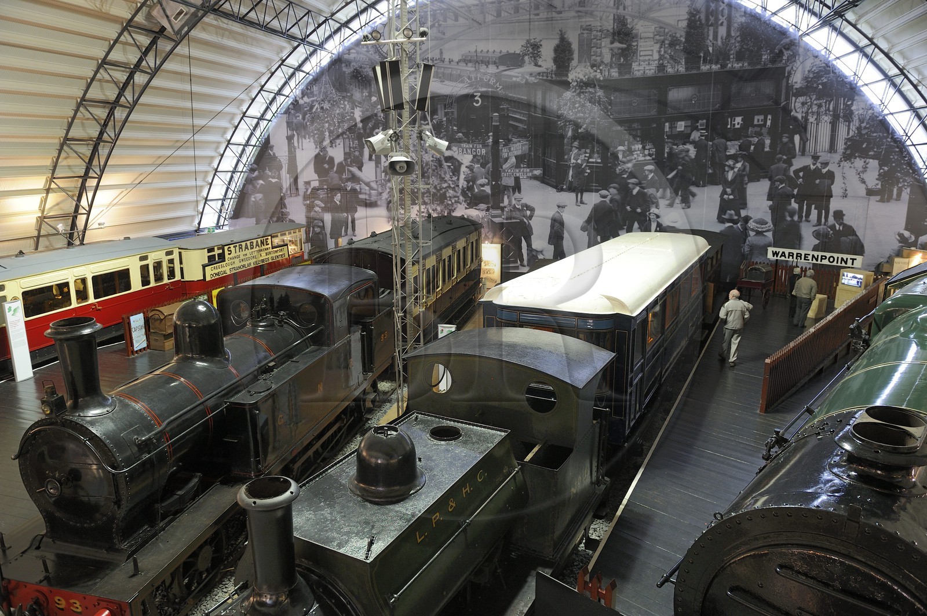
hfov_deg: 73.8
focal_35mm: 24
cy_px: 308
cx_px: 464
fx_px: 617
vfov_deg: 53.1
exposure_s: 1/13
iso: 800
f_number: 4
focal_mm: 24
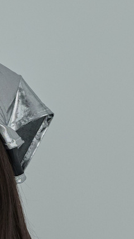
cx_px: -115
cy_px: 504
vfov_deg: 7.0
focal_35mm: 294
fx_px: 1858
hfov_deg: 4.1
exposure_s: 1/125
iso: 800
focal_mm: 50
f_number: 3.5
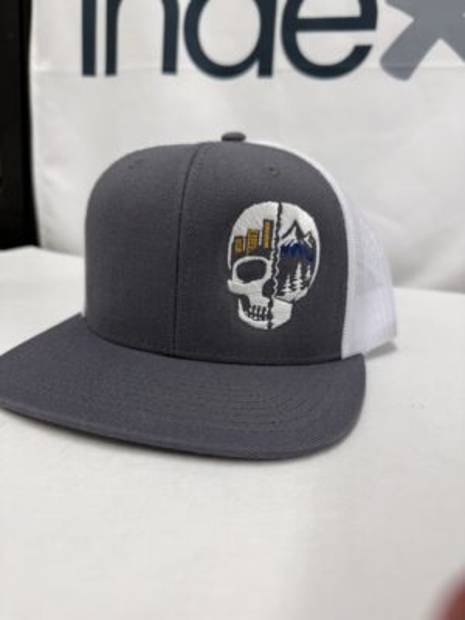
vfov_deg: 71.6
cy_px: 310
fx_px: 430
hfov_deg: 56.8
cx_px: 232
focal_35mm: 24
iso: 125
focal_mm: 6.76
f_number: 1.78
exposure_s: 1/120
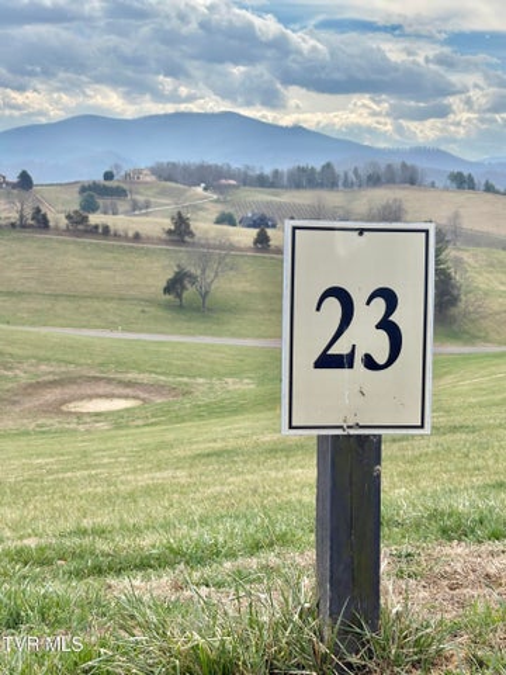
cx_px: 253
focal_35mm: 52
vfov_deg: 36.8
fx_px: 1013
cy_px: 338
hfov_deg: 28.0
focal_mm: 5.96
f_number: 1.6
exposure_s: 1/2283
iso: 40
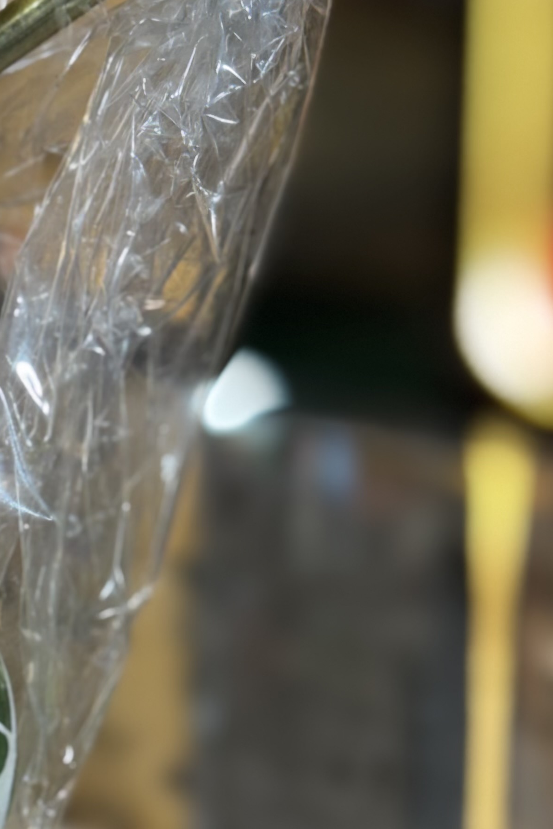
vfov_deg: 18.1
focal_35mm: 113
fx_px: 2602
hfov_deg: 11.9
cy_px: 438
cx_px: -113
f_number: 1.78
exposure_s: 1/50
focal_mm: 6.76
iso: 80
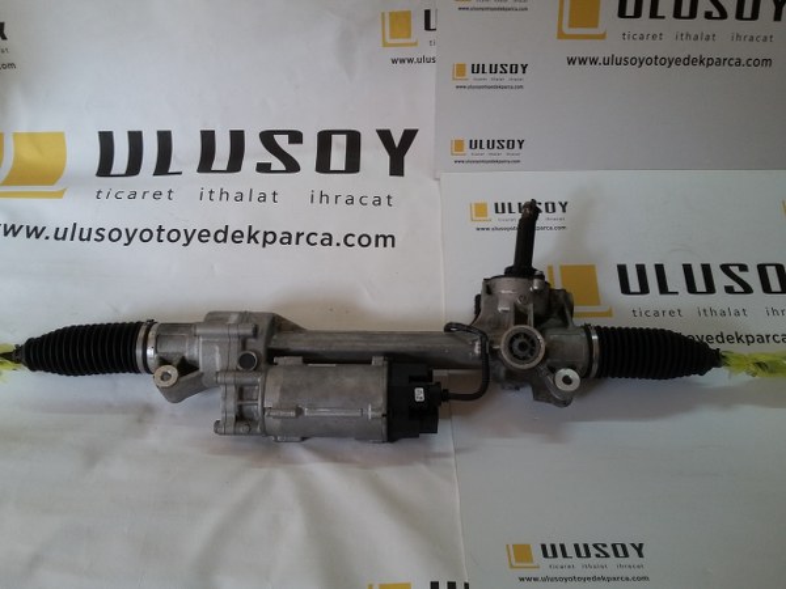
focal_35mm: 31
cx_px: 393
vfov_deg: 45.4
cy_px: 294
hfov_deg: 58.4
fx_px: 704
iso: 64
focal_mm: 3.3
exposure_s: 1/33
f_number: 2.2
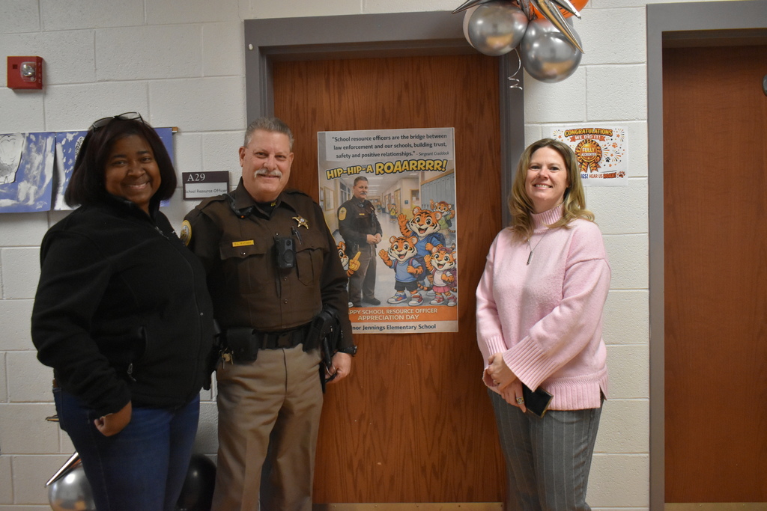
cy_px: 256
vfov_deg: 43.6
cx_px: 384
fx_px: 639
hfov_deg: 61.9
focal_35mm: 30
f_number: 3.8
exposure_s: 1/125
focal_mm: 20
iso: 2800
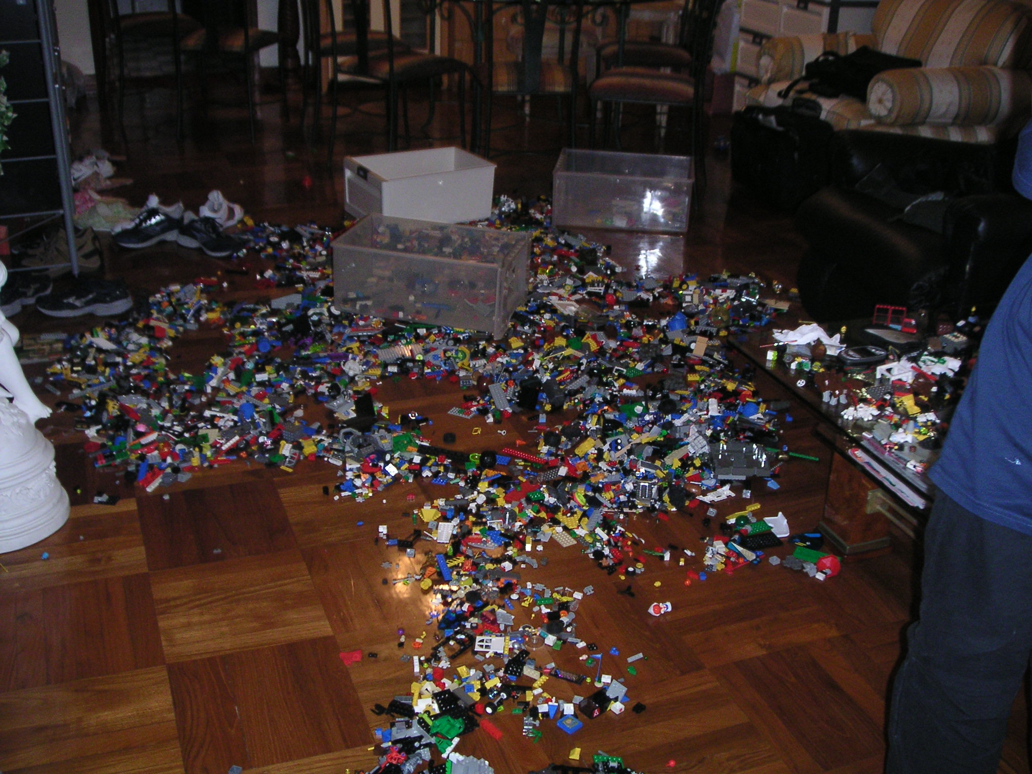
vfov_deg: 37.7
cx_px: 516
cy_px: 387
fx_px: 1133
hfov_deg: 49.0
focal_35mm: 38
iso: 160
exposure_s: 1/45
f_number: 2.8
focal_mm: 6
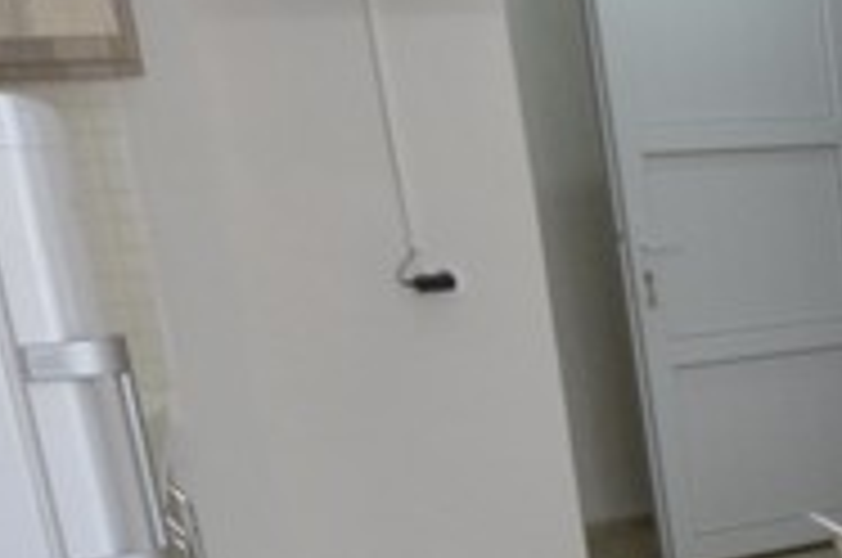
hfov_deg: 20.9
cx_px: 1279
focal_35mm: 82
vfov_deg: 15.6
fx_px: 1915
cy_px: 778
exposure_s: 1/60
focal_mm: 10
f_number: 4
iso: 800
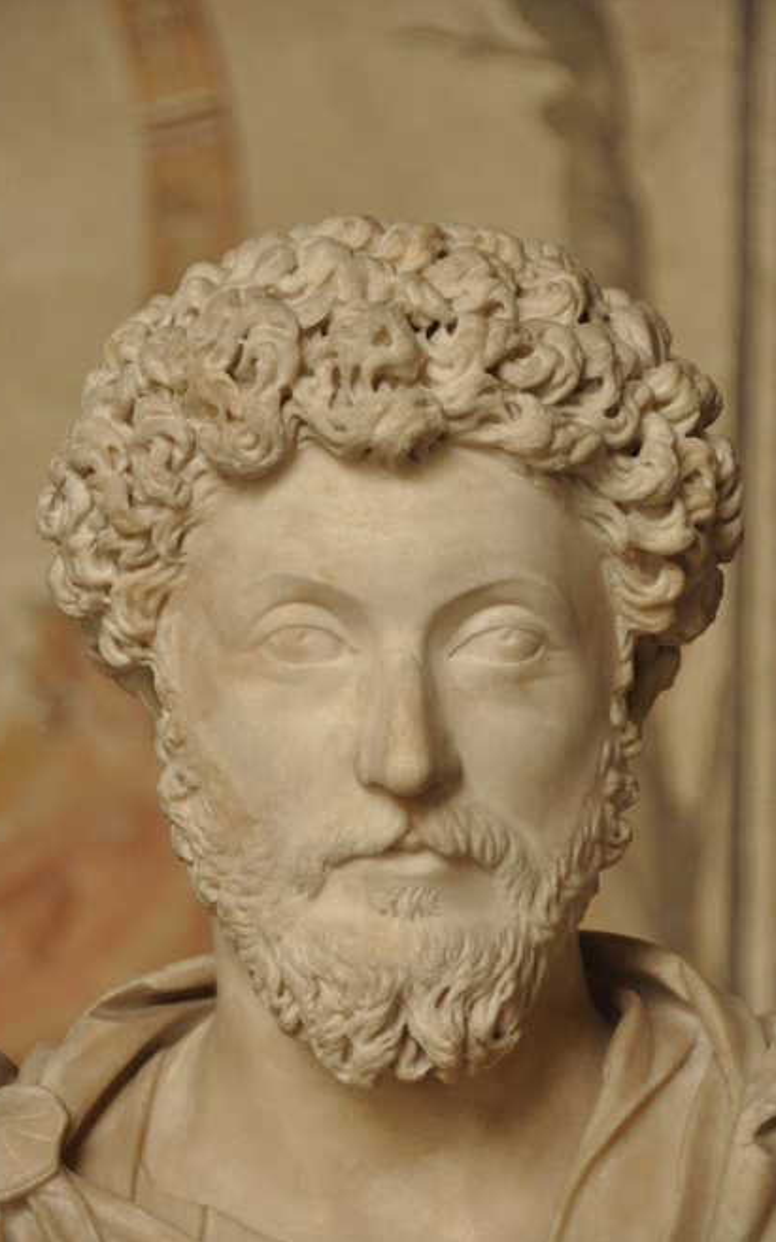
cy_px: 621
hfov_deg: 7.6
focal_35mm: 172
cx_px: 390
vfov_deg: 12.2
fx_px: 5823
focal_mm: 112
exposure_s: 1/100
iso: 1000
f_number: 5.3
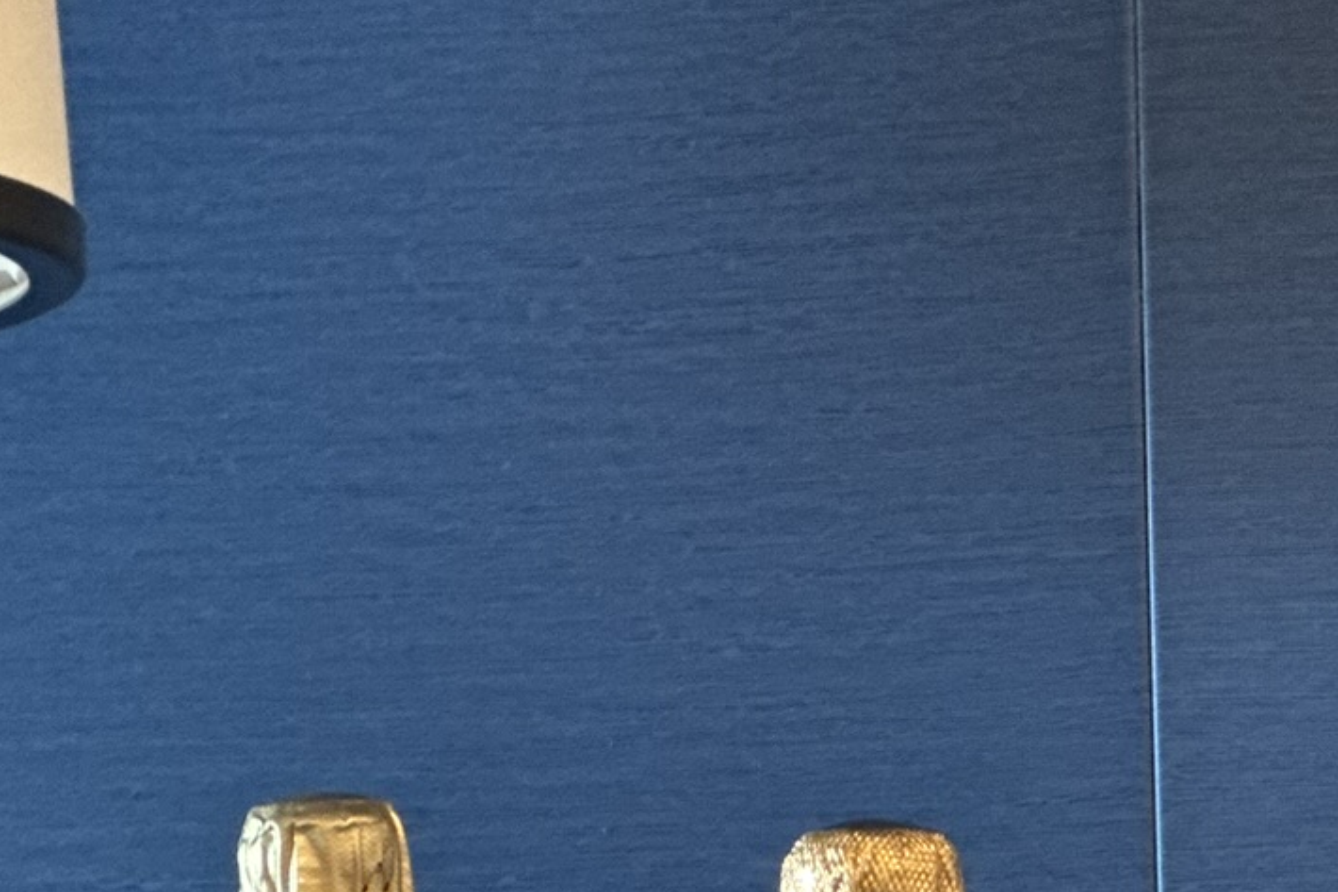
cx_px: 786
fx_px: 8583
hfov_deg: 8.9
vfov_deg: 5.9
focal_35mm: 231
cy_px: 1445
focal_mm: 9
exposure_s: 1/20
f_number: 2.8
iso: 400
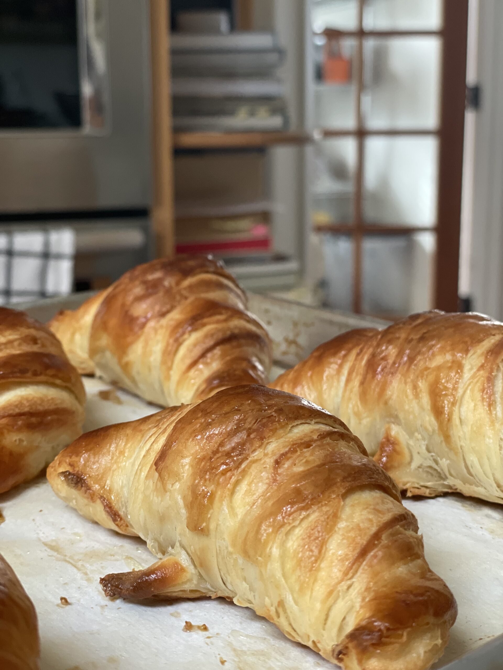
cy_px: 335
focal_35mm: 52
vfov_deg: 36.8
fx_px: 1007
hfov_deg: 28.0
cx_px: 252
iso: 250
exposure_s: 1/114
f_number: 2
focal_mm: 6
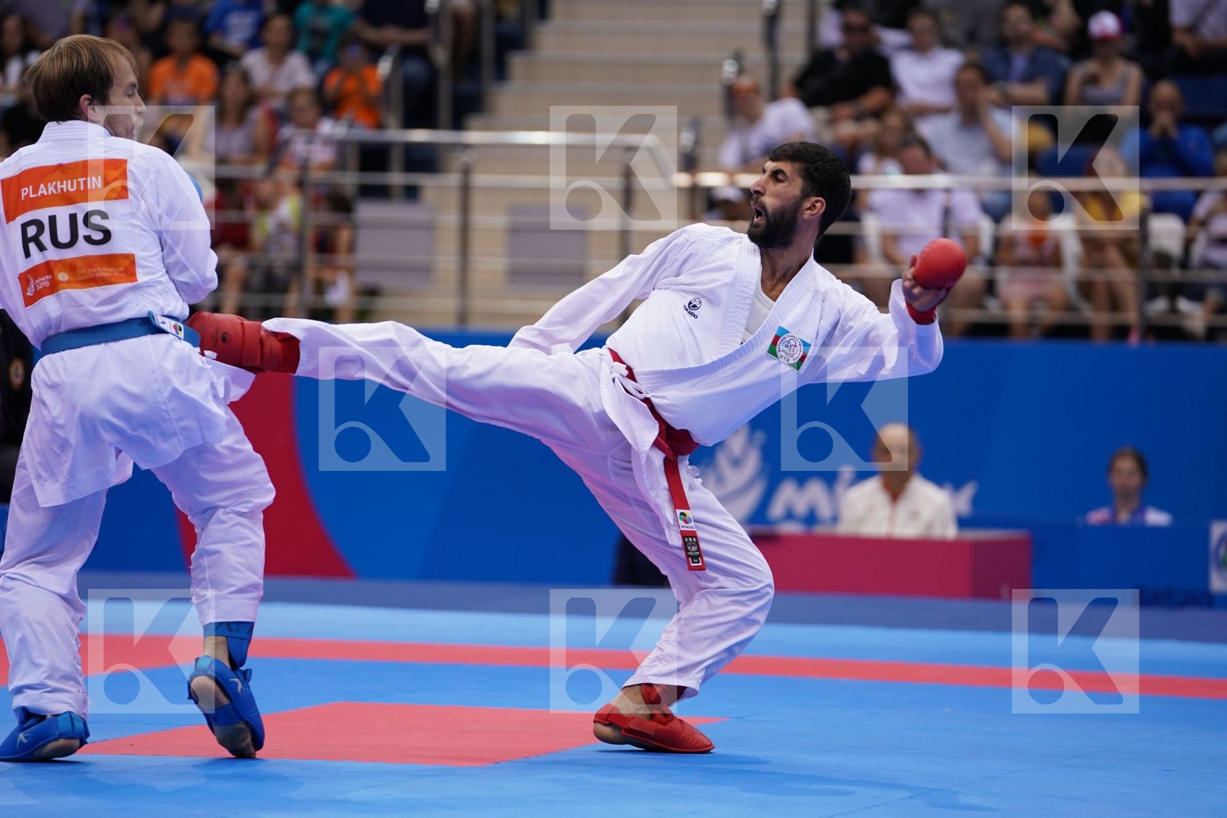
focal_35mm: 181
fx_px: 6169
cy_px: 409
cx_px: 614
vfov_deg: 7.6
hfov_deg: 11.4
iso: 1000
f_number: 2.8
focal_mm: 181
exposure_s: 1/1000
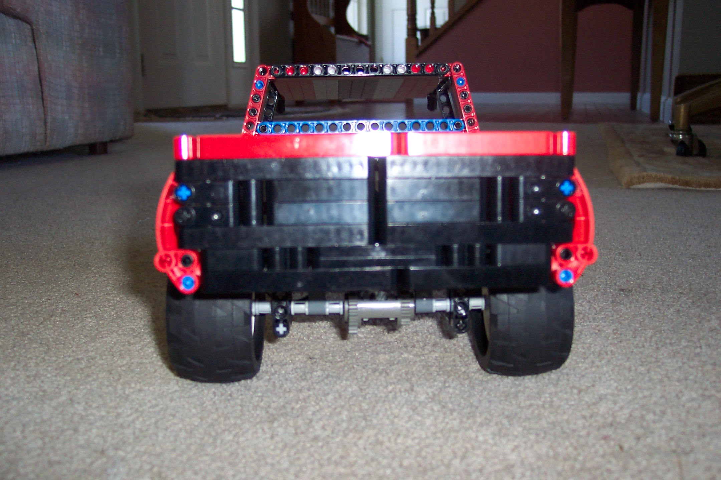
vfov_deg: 35.1
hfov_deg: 50.7
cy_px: 240
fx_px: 761
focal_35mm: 38
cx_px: 360
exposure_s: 1/30
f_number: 2.8
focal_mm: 8
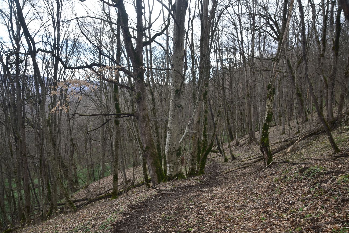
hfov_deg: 39.6
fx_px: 485
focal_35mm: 50
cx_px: 174
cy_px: 116
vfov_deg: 27.0
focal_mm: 50
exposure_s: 1/125
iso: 250
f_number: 5.6
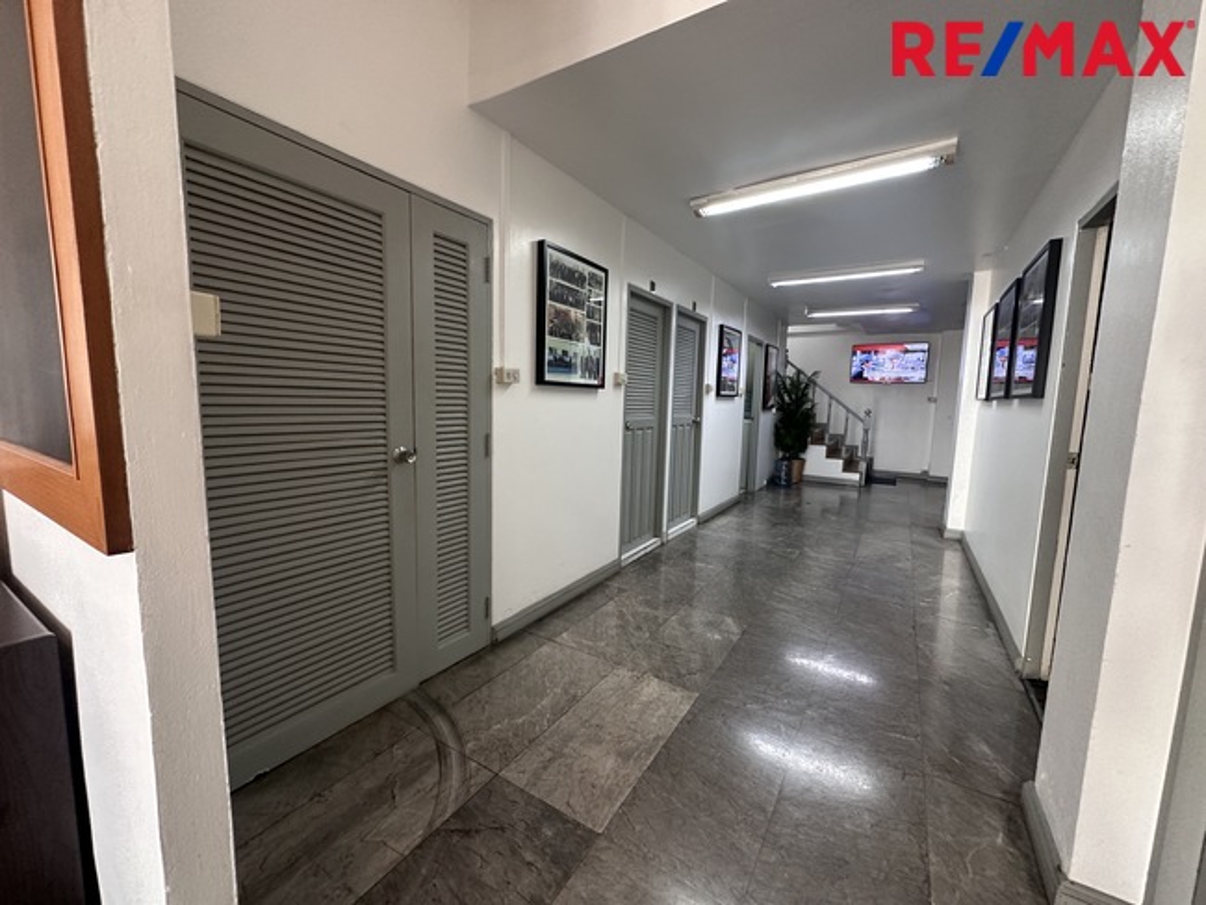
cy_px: 452
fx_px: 488
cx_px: 603
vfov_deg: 85.7
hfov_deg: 102.0
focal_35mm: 14
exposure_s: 1/67
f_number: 2.2
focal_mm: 2.22
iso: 320
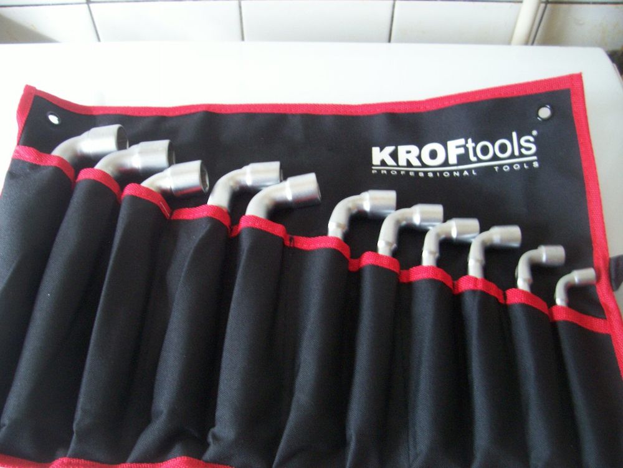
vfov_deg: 41.8
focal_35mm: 34
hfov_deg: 54.0
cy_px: 234
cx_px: 312
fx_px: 612
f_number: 2.7
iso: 160
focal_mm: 5.6
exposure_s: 1/8.43
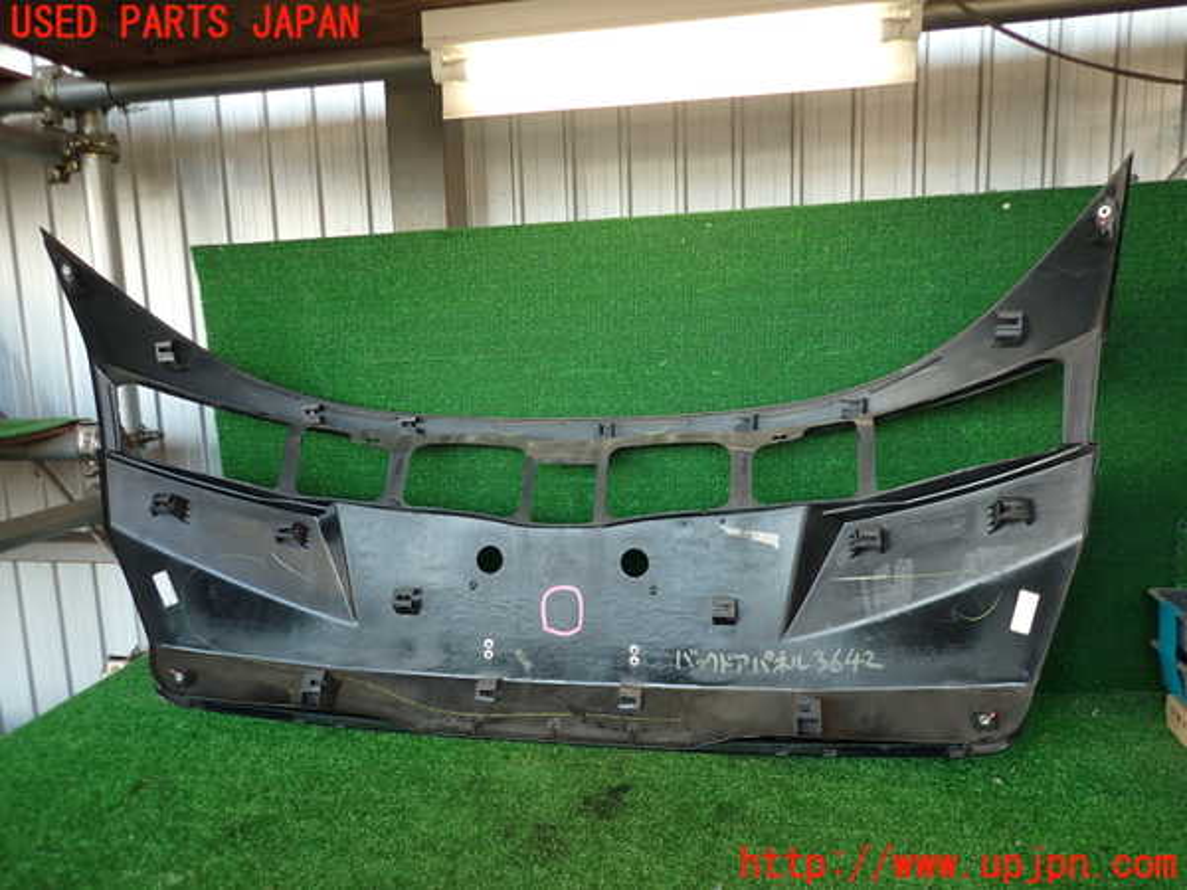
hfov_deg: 69.4
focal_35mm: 25
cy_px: 445
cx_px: 594
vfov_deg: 54.9
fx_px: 857
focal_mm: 4.5
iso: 100
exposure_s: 1/60
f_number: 2
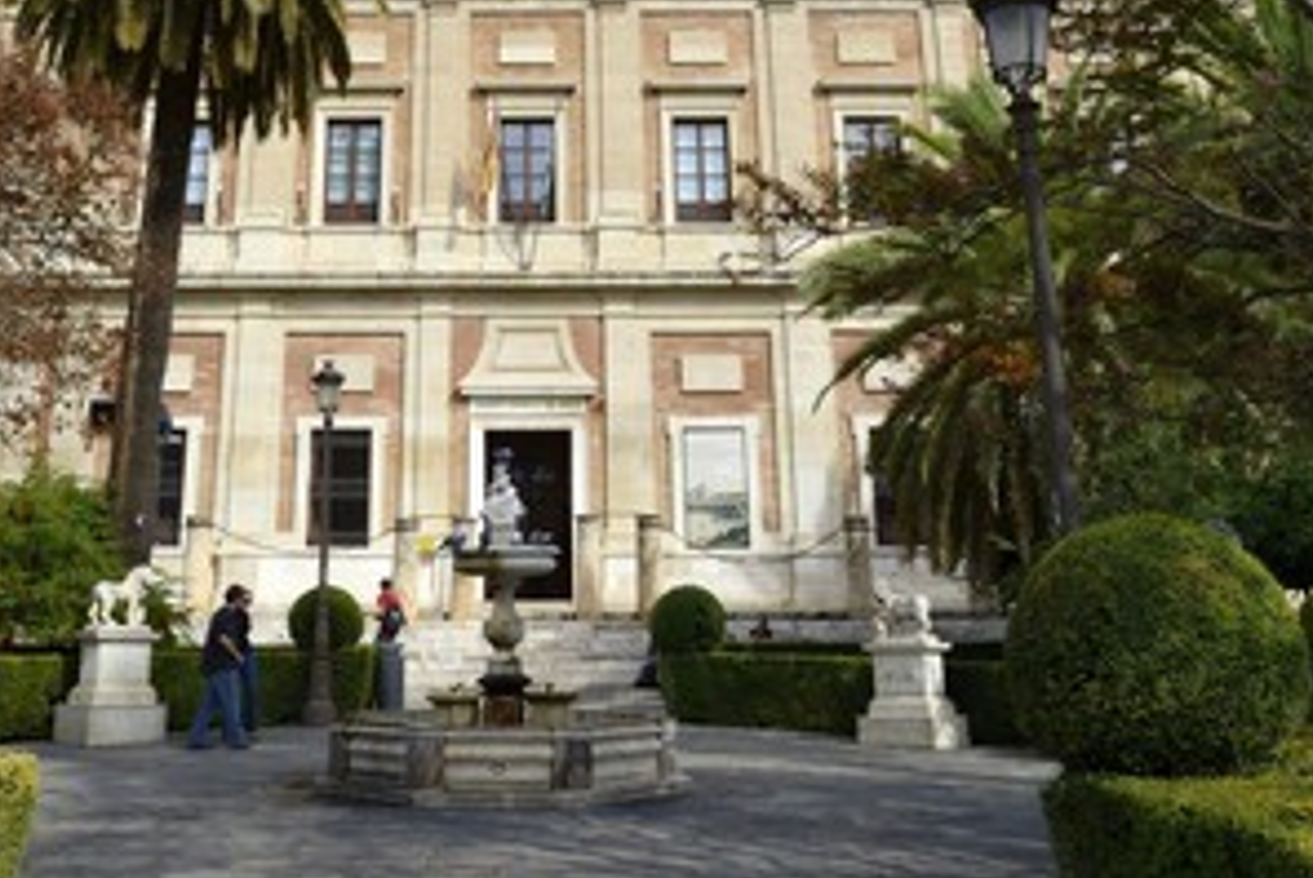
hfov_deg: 55.3
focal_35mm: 34
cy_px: 270
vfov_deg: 38.4
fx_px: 1241
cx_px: 523
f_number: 11
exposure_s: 1/200
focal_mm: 24
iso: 200
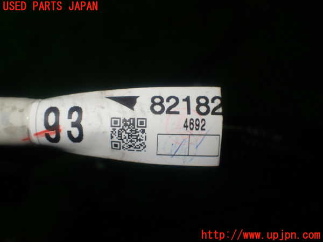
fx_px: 299
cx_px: 162
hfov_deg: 56.8
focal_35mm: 32
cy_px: 121
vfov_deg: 44.2
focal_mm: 5.79
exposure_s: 1/60
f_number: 3.2
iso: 100
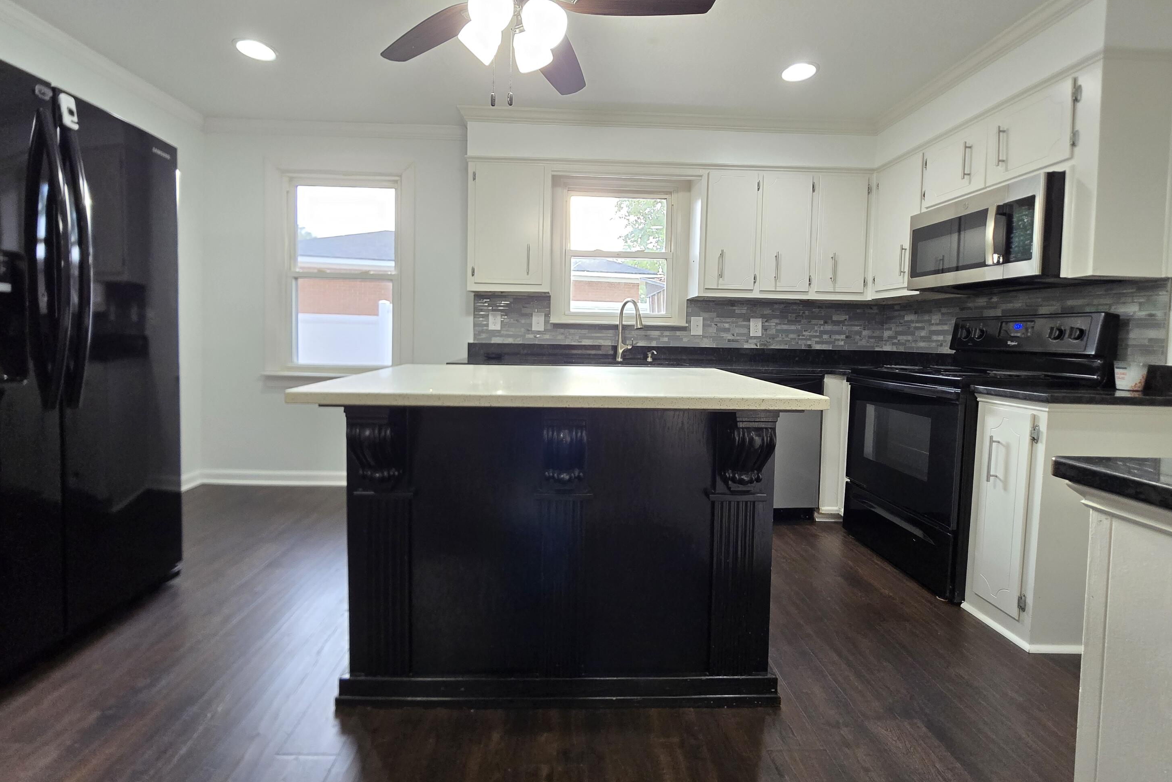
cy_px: 346
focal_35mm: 14
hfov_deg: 104.2
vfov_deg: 80.9
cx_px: 587
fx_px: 456
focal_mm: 2.2
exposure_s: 1/60
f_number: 2.2
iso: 250
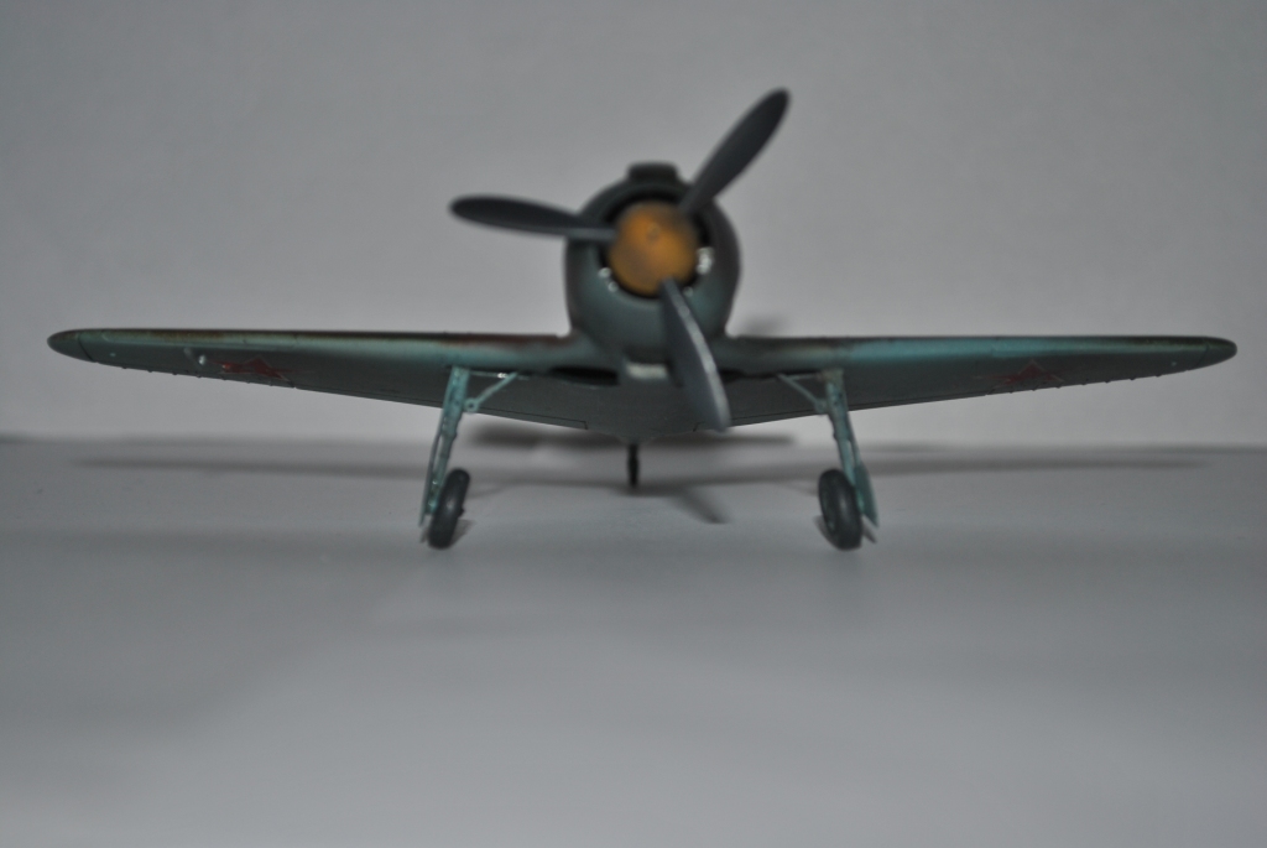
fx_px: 2906
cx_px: 634
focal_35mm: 82
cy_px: 424
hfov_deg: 24.6
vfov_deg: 16.6
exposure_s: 1/125
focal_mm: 55
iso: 100
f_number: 5.6
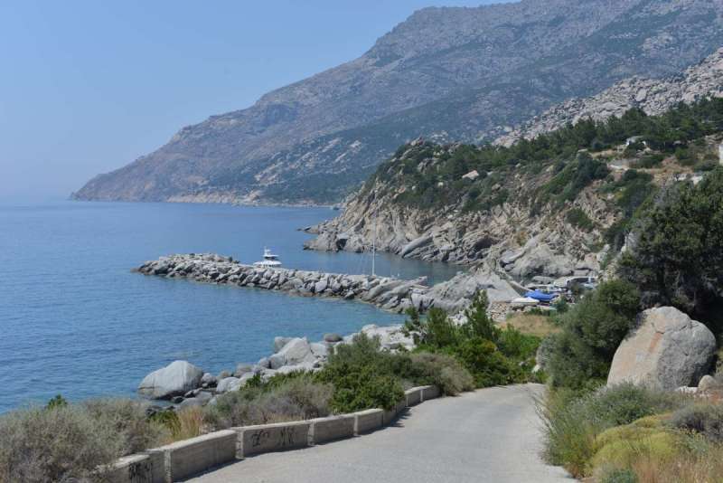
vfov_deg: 28.1
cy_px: 242
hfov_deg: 41.1
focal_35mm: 48
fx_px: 964
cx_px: 362
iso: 100
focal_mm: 48
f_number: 7.1
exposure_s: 1/200
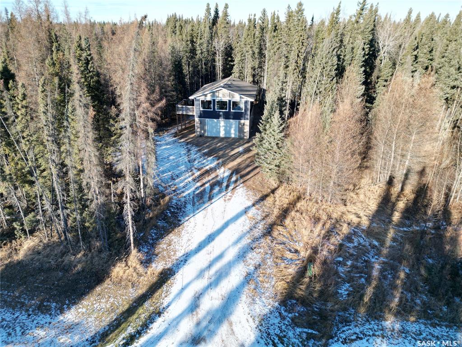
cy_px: 174
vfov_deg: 56.8
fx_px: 320
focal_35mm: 24
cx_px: 231
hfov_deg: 71.6
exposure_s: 1/1250
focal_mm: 6.72
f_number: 1.7
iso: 140
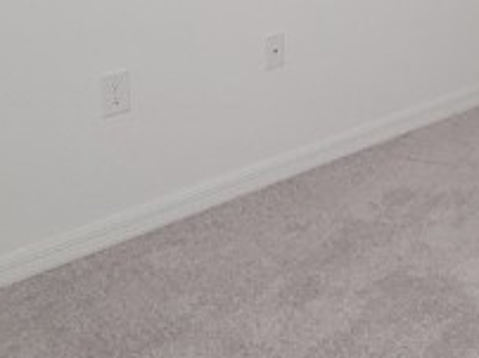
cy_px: -175
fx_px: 912
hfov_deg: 27.3
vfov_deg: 19.4
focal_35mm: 66
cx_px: 505
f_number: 2.2
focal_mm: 2.2
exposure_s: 1/60
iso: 320
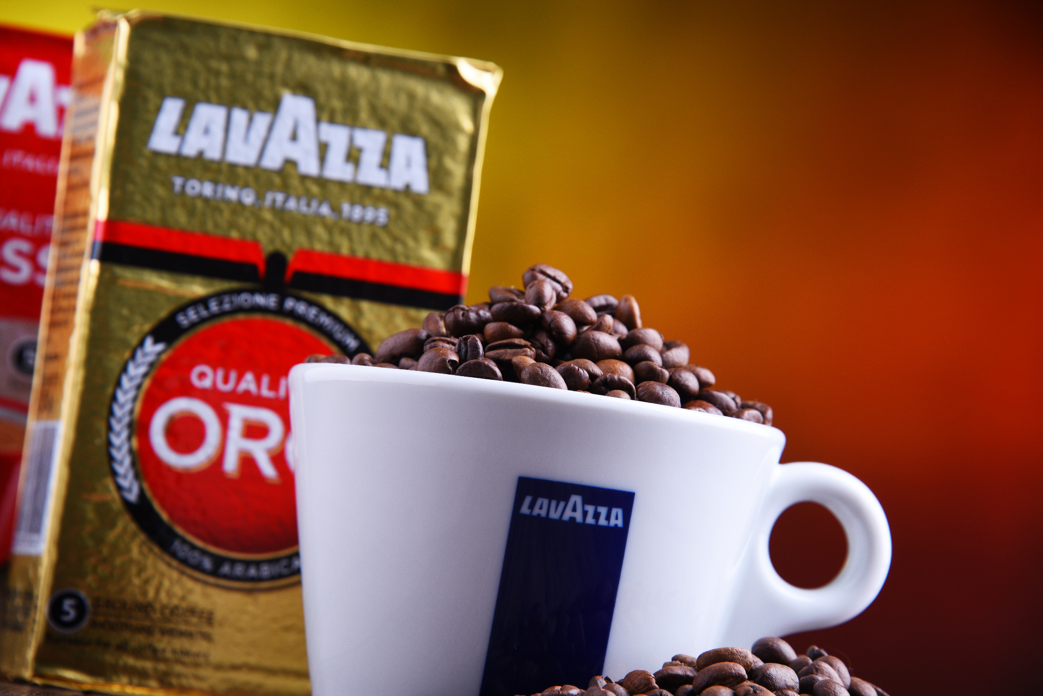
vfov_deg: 4.6
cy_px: 348
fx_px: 8692
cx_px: 522
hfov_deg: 6.9
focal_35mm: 300
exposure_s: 1/125
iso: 100
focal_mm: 300
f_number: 11
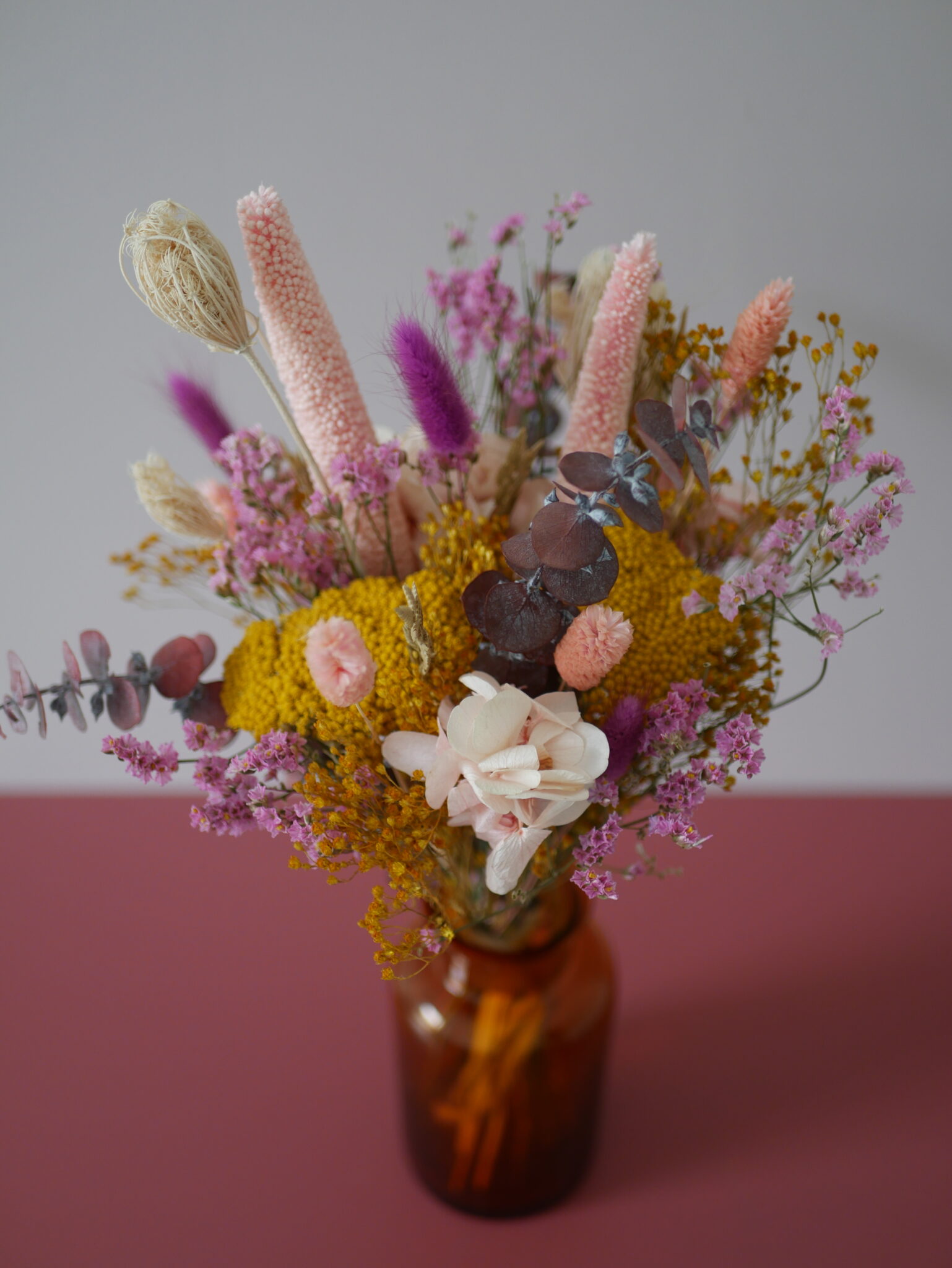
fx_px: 1832
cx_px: 476
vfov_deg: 38.2
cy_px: 634
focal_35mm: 50
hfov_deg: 29.1
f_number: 1.7
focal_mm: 25
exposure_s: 1/125
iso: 200
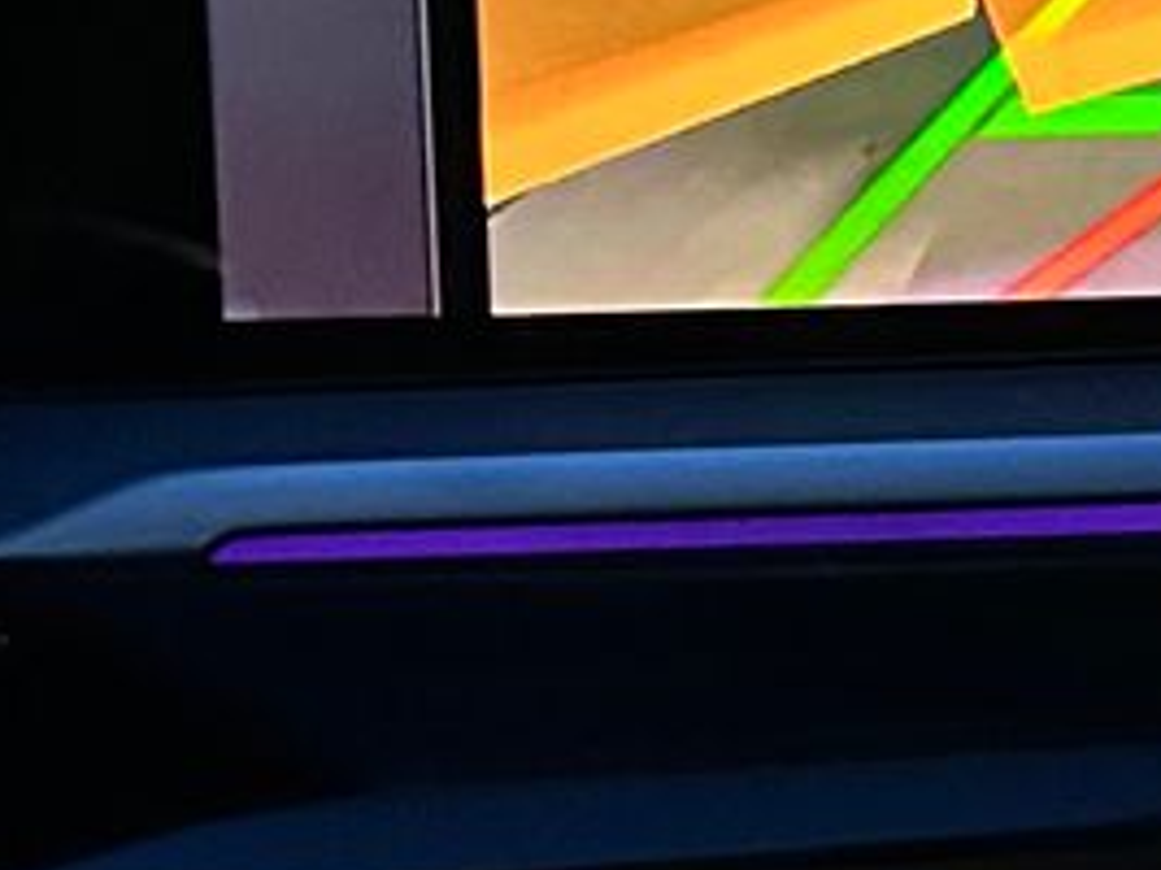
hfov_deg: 11.4
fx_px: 5230
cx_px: 2339
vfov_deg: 9.4
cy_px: -183
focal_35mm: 156
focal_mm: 5.7
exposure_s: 1/58
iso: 500
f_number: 1.5
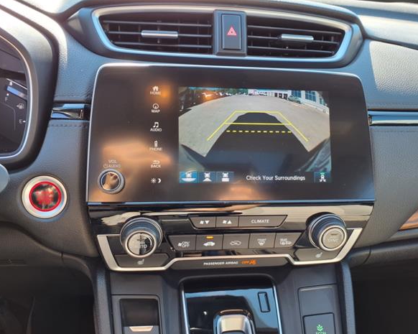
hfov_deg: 60.5
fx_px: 359
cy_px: 166
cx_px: 213
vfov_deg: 49.9
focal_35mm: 29
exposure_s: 1/120
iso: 50
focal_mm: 3.58
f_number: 1.9
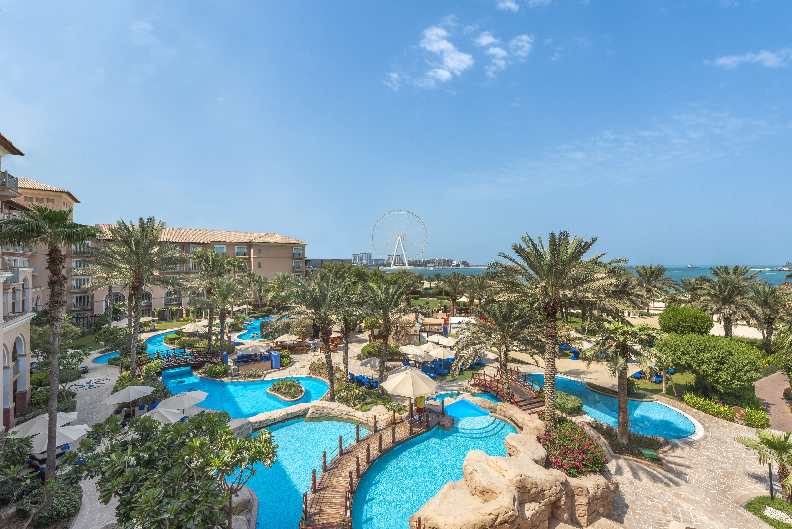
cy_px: 264
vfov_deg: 81.3
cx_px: 396
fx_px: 308
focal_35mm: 14
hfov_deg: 104.2
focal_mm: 14
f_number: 9
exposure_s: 1/320
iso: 100
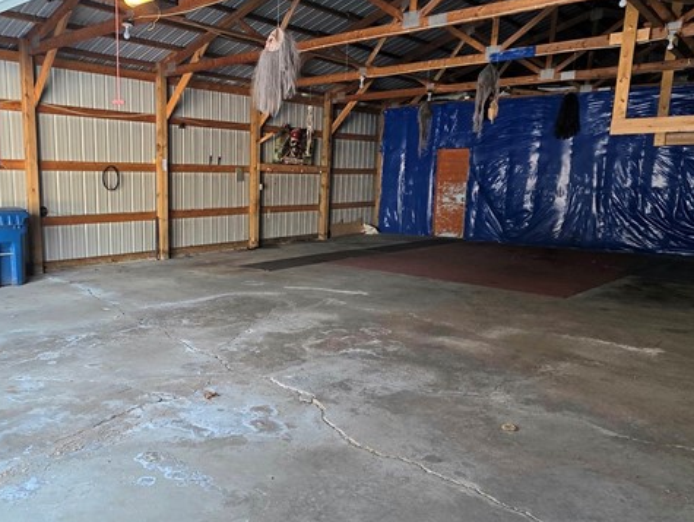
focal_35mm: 28
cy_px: 288
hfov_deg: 61.5
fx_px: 562
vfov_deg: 49.7
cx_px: 218
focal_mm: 2.2
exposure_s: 1/120
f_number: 1.9
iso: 125
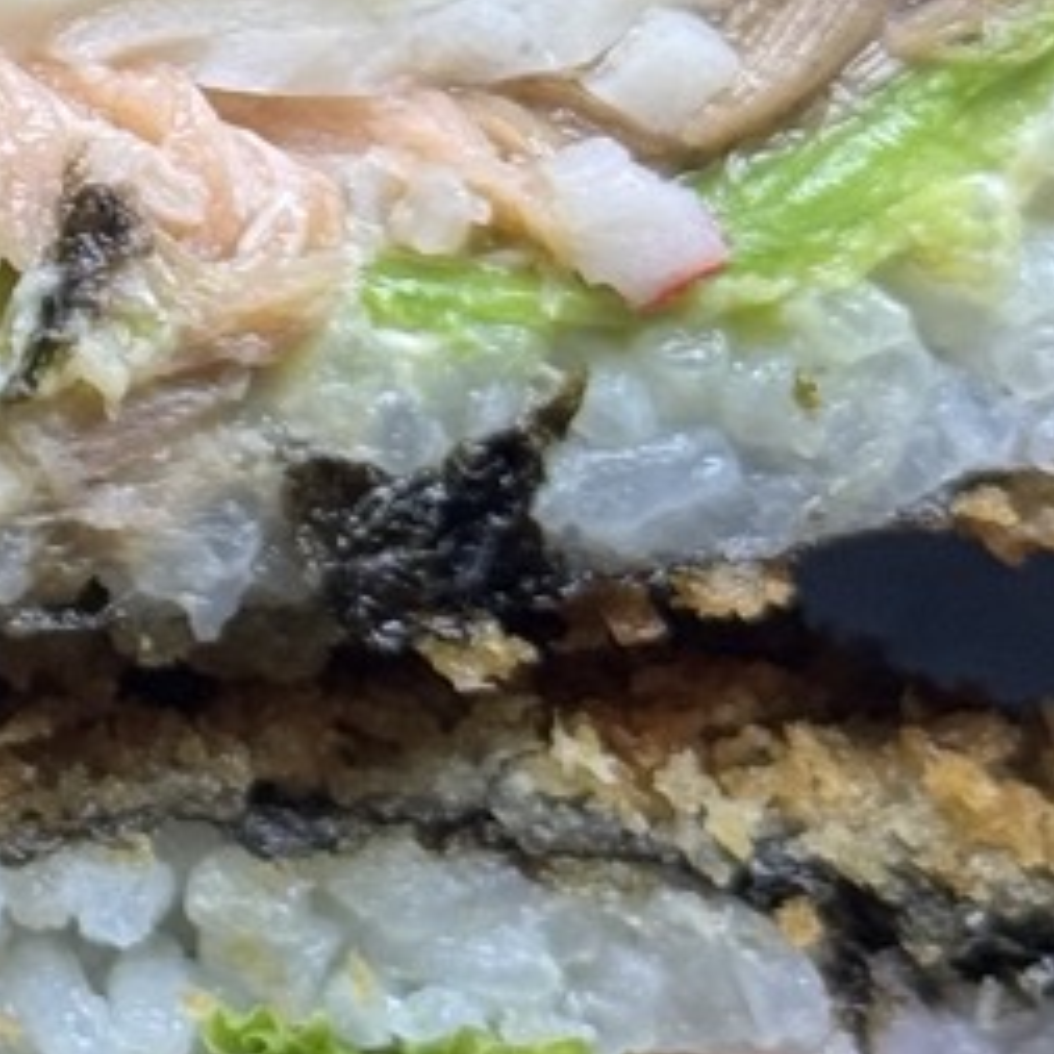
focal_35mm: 215
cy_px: 62
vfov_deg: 8.1
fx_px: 7406
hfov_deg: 8.0
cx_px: -512
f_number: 1.78
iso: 64
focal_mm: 6.76
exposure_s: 1/900
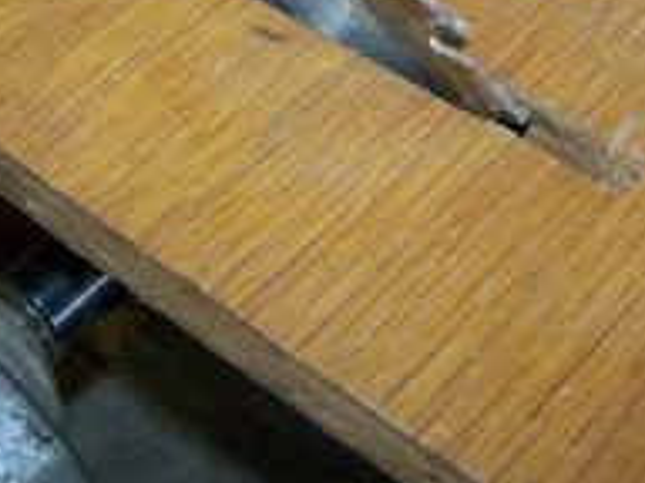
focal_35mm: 79
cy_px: 23
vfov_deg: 18.3
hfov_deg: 24.7
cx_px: 296
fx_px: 1472
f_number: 2.8
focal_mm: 6.3
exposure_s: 1/40
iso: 400
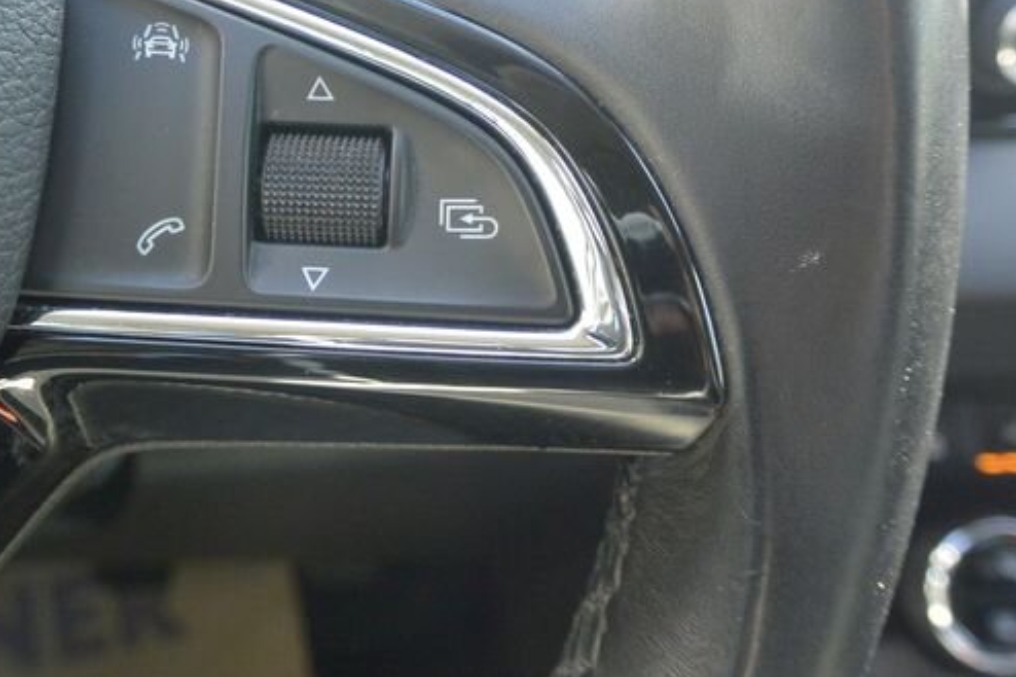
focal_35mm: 56
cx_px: 366
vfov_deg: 23.9
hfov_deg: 35.4
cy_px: 151
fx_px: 1580
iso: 360
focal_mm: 10
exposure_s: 1/125
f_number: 3.5
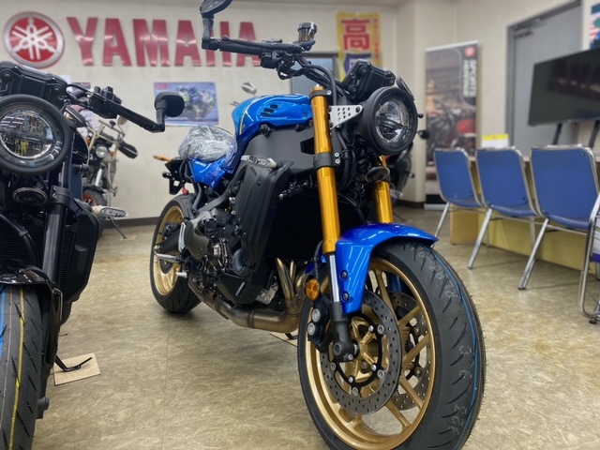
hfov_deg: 67.3
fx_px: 451
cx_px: 300
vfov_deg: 53.1
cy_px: 225
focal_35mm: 26
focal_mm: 4.25
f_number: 1.8
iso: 64
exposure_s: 1/60
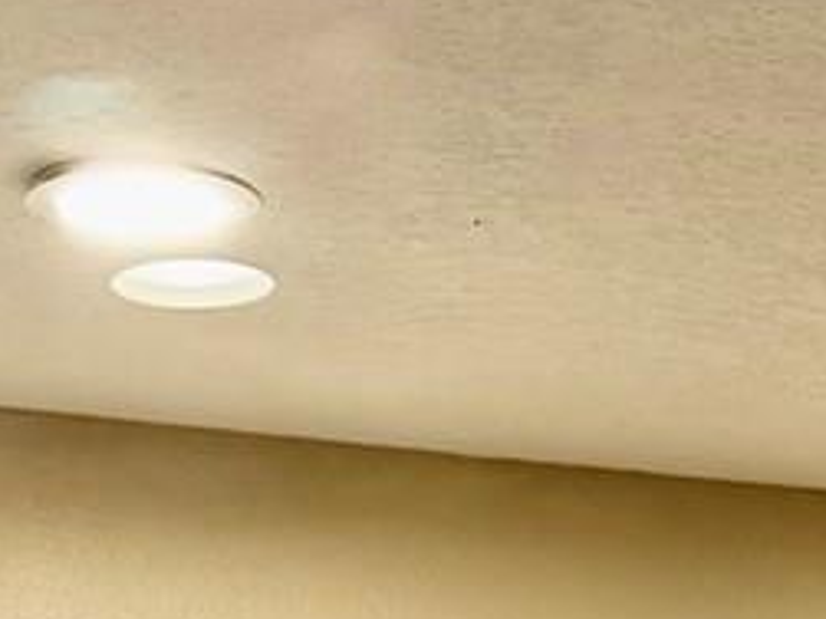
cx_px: 1152
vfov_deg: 8.4
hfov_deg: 12.4
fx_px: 3649
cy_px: 1719
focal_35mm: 153
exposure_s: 1/40
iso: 800
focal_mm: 6.76
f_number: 1.78
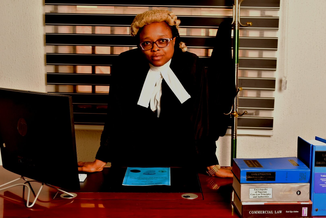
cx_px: 163
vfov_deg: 25.1
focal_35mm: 54
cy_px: 109
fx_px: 489
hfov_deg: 36.9
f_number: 7.1
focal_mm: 36
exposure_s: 1/160
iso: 800
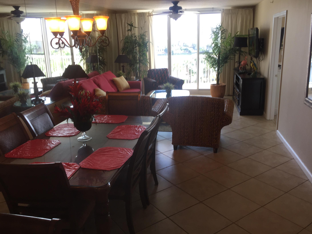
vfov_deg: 45.4
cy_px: 114
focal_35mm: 31
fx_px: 279
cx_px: 165
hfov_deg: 58.3
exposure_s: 1/60
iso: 40
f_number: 2.2
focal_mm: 4.15
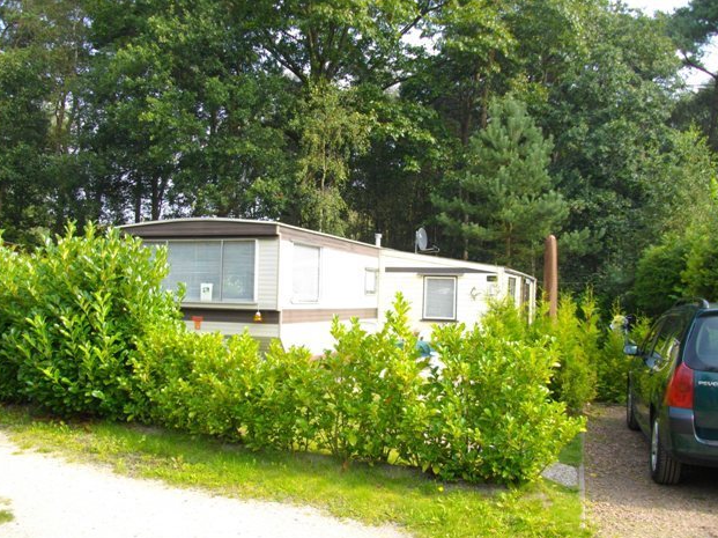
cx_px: 357
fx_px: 684
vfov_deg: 42.9
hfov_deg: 55.4
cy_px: 277
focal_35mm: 33
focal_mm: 5.7
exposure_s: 1/320
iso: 100
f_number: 2.9
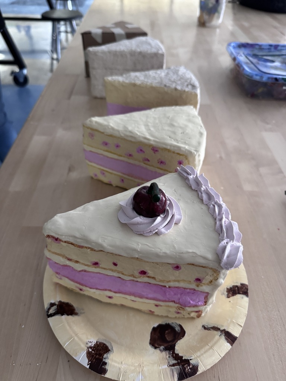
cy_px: 190
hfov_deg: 56.8
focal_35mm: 24
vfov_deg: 71.6
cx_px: 143
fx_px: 264
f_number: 1.78
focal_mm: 6.76
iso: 640
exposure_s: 1/60
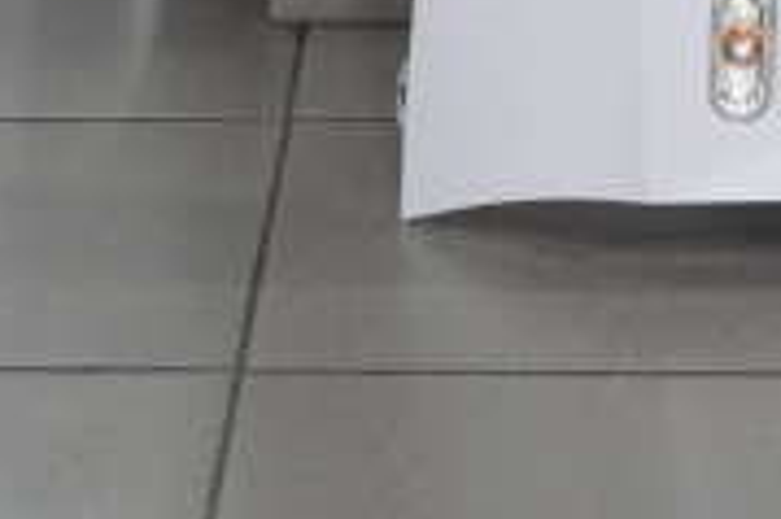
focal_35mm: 221
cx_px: 702
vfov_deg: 6.0
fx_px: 4790
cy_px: -565
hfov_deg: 9.3
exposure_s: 1/160
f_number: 4.5
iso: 1600
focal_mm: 24
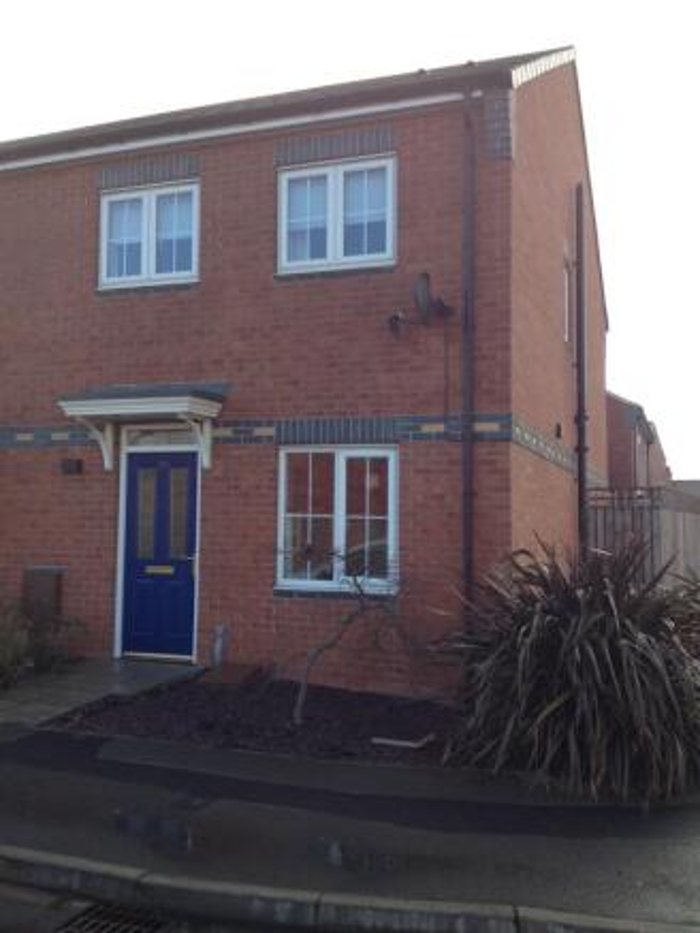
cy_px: 466
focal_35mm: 35
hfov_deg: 40.7
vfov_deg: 52.6
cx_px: 350
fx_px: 943
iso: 50
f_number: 2.4
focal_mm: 4.28
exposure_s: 1/289
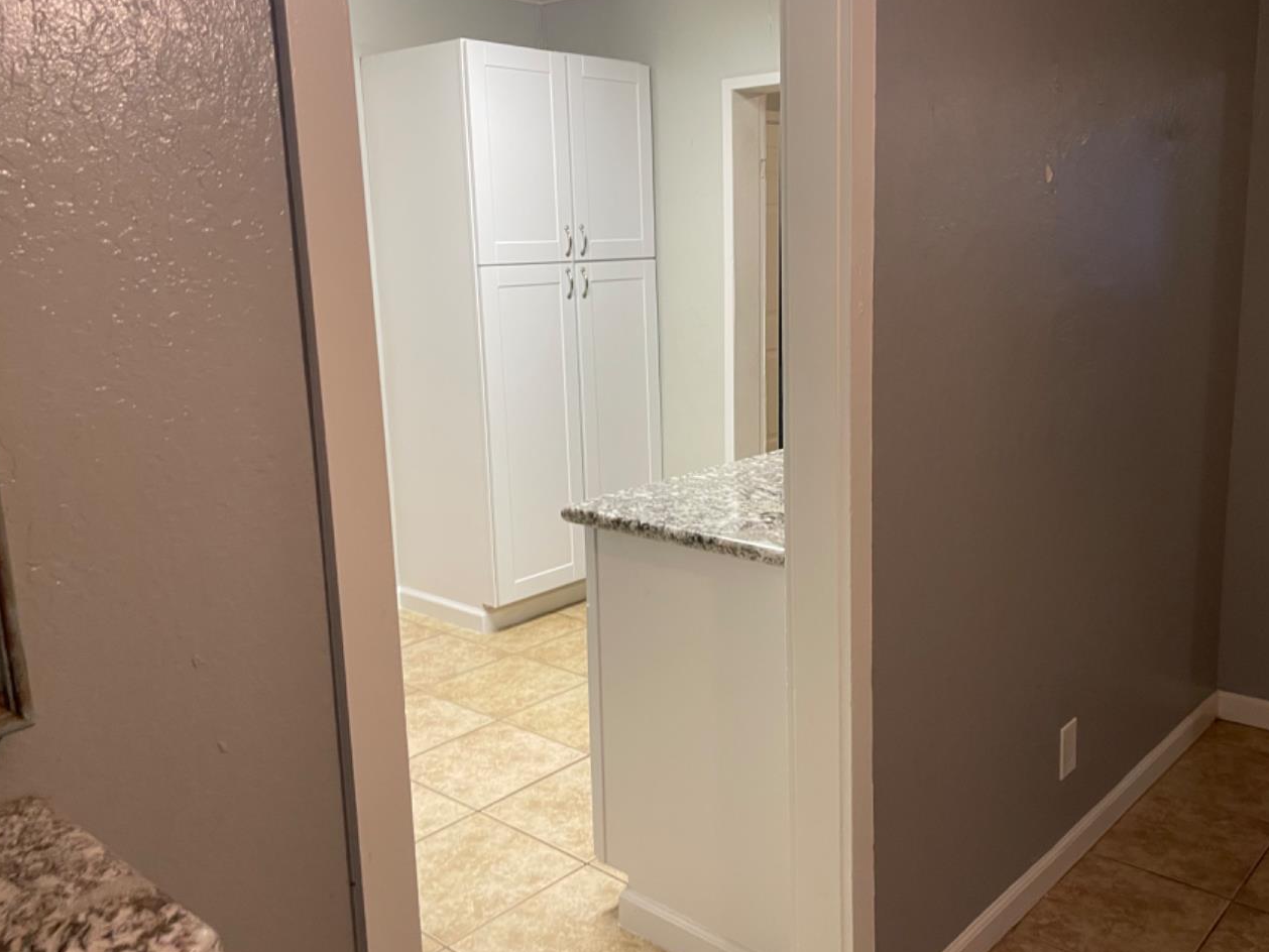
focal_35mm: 31
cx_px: 699
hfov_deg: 58.2
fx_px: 1137
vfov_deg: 45.4
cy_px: 459
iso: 125
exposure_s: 1/60
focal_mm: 4.2
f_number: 1.6
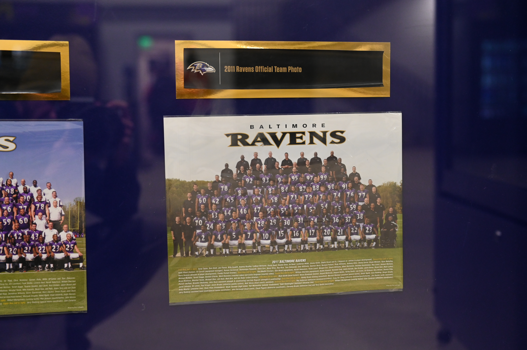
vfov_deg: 24.2
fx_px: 819
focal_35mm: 56
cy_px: 175
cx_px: 264
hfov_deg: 35.7
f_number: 4
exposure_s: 1/200
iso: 3200
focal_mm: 56
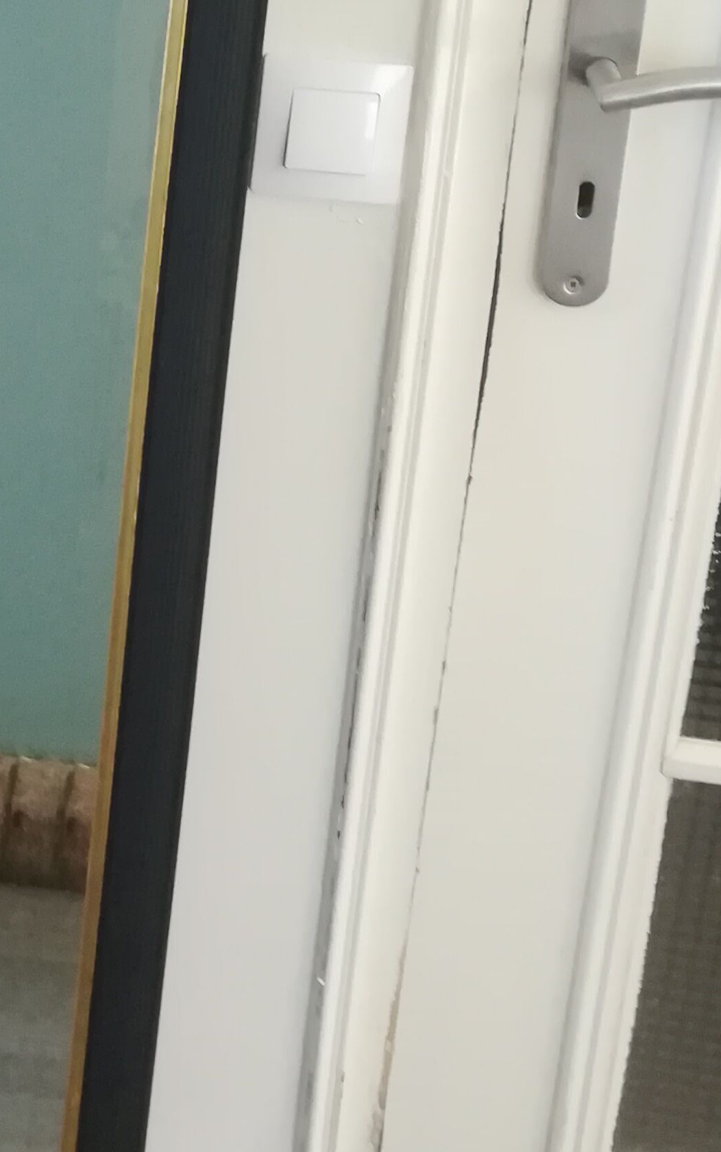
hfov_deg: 18.3
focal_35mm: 65
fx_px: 2043
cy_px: 264
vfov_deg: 30.9
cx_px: -290
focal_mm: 3.83
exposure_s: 1/25
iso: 400
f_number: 2.2
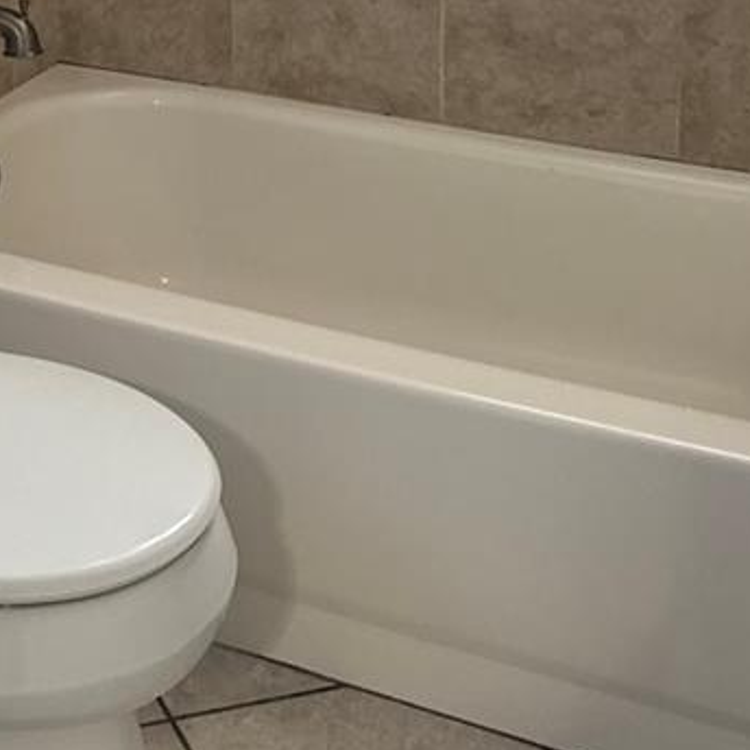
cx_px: -52
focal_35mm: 74
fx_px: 1814
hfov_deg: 22.2
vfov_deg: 21.4
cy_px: -198
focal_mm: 6.76
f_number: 1.78
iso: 200
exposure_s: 1/97
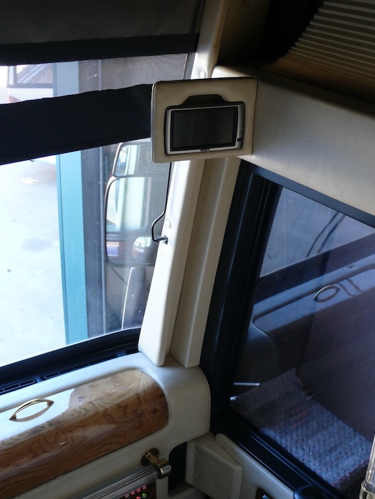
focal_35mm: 50
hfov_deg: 29.0
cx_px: 226
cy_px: 247
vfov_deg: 38.2
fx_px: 722
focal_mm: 7.9
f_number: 2.8
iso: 100
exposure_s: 1/30
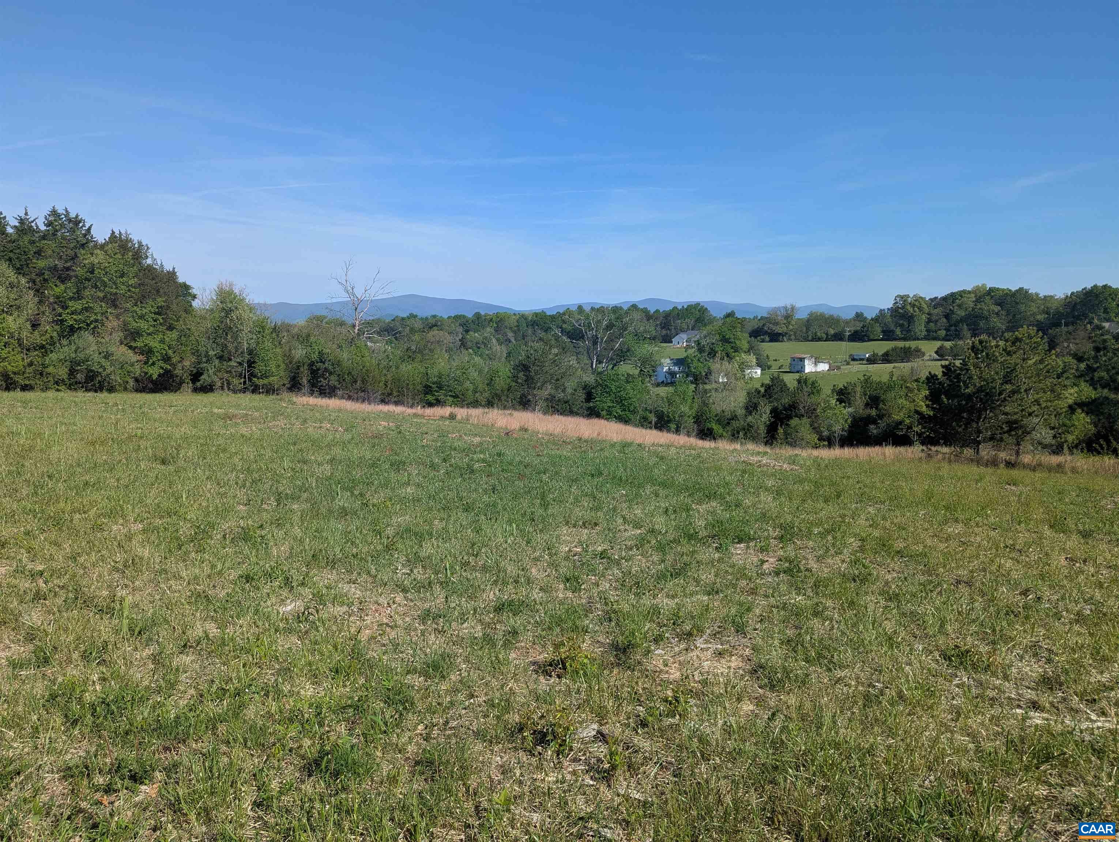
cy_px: 421
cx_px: 560
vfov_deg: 56.9
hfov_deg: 71.5
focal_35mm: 24
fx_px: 777
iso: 42
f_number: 1.85
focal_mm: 6.81
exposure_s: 1/1618
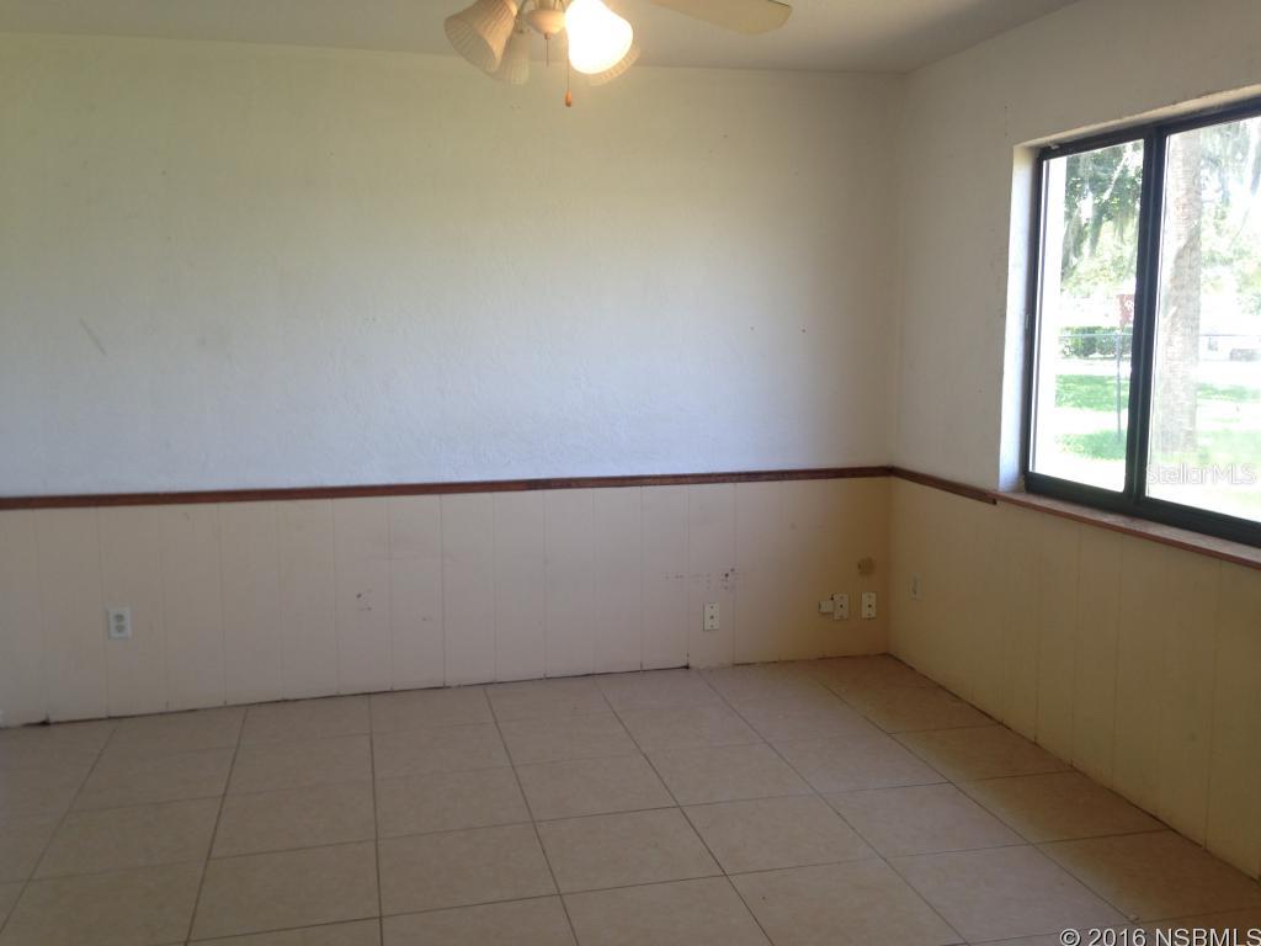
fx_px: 1202
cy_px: 473
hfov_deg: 55.4
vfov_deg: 42.9
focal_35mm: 33
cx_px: 630
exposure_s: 1/40
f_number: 2.4
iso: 50
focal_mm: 4.12
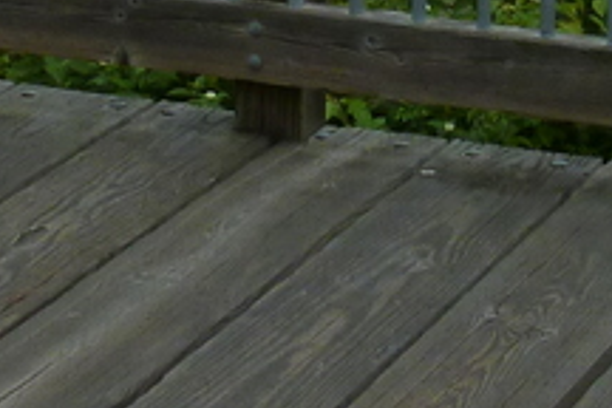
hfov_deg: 10.1
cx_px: 48
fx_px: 3451
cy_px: -861
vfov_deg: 6.2
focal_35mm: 203
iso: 125
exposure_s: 1/800
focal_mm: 5.9
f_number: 3.7
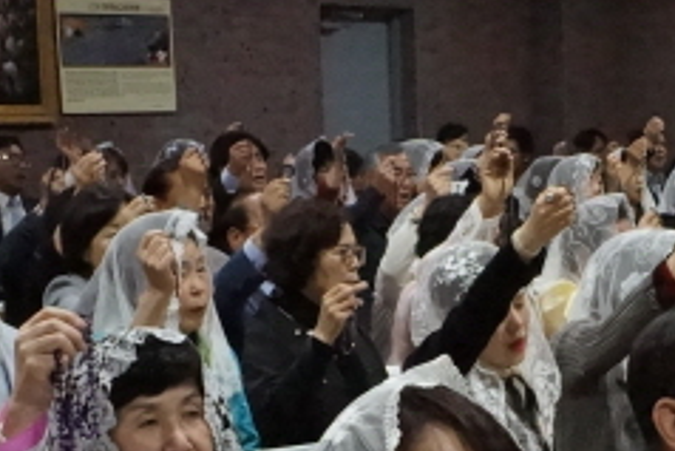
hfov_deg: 17.1
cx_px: 729
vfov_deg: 11.4
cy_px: 676
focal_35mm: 116
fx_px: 2176
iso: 6400
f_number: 9
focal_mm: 18
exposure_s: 1/100
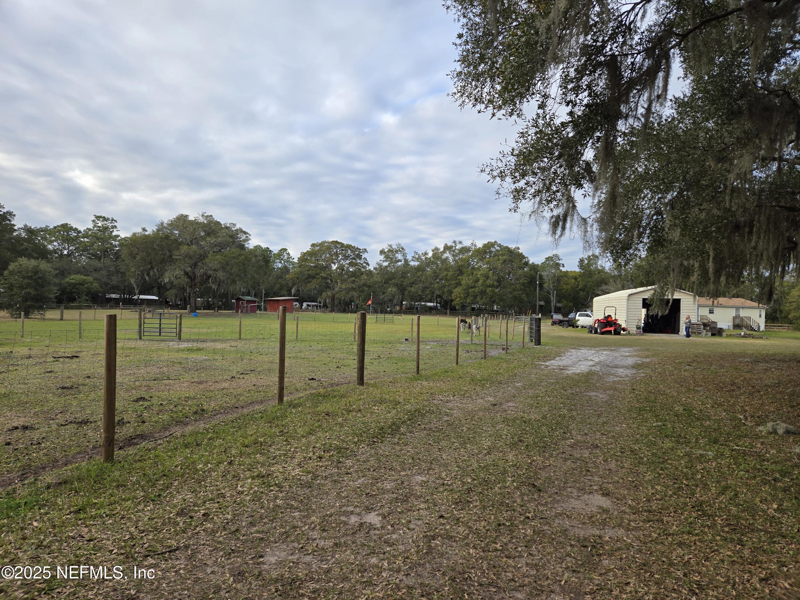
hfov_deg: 73.9
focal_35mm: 23
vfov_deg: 58.9
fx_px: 532
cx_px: 400
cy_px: 300
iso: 25
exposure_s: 1/427
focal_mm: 5.4
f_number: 1.8
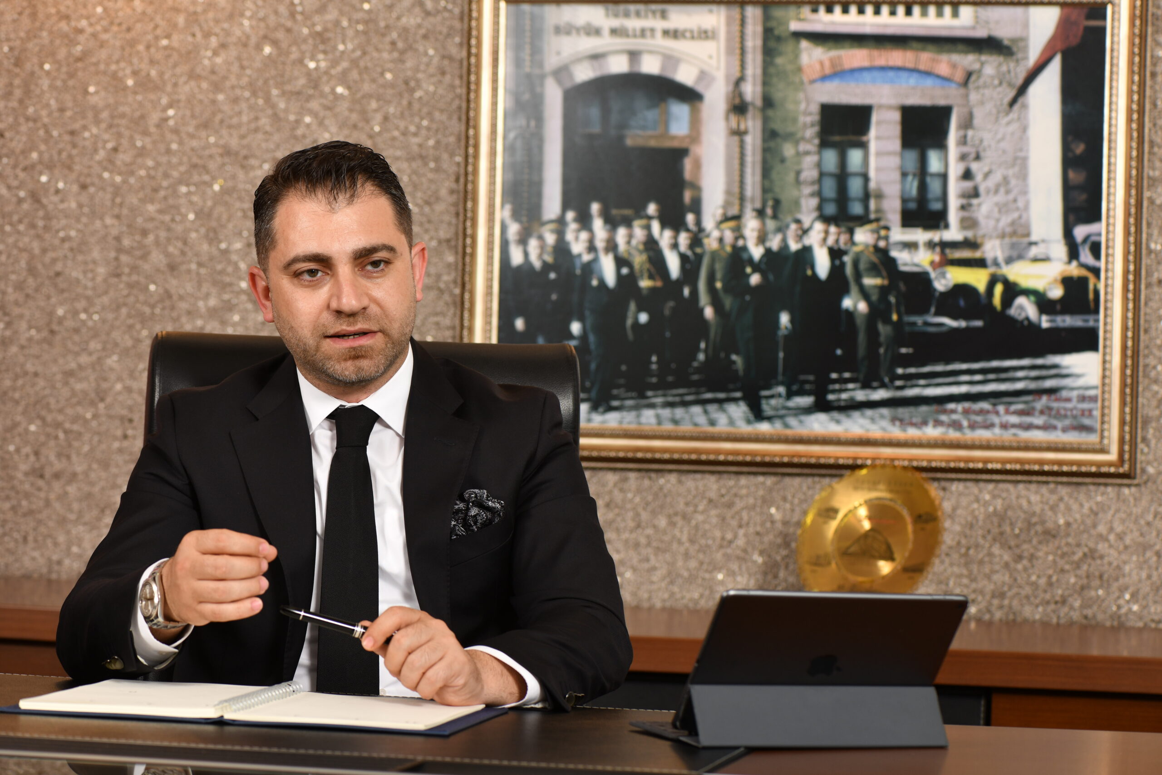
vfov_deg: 13.0
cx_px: 581
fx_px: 3389
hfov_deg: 19.5
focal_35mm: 105
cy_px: 388
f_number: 7.1
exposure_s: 1/200
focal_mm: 105
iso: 200
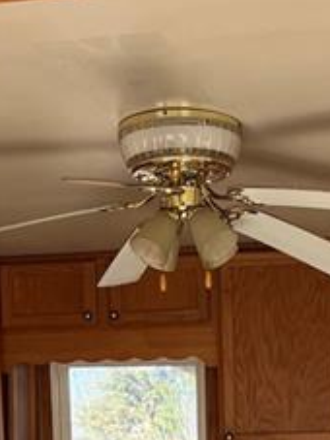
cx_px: 260
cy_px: 550
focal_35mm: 88
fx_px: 1120
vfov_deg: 20.6
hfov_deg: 16.7
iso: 40
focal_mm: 5.1
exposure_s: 1/252
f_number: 1.6
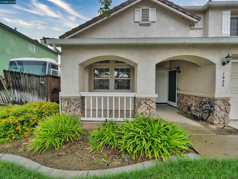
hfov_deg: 102.1
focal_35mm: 14
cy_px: 90
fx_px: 96
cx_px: 119
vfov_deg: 85.7
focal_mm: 7
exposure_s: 1/250
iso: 320
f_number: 5.6
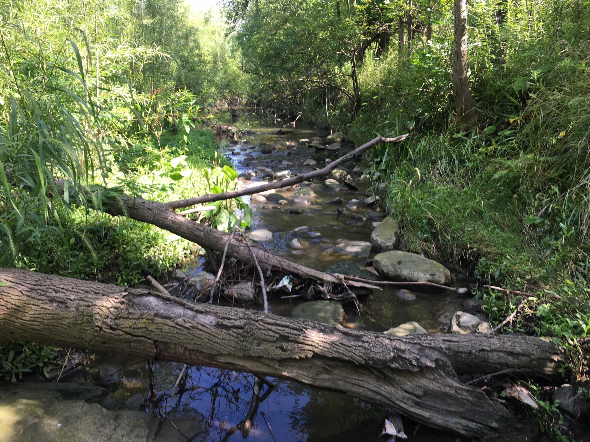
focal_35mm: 29
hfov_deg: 61.7
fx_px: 494
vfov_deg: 48.2
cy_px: 221
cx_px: 295
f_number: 2.2
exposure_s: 1/120
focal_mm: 4.15
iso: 25
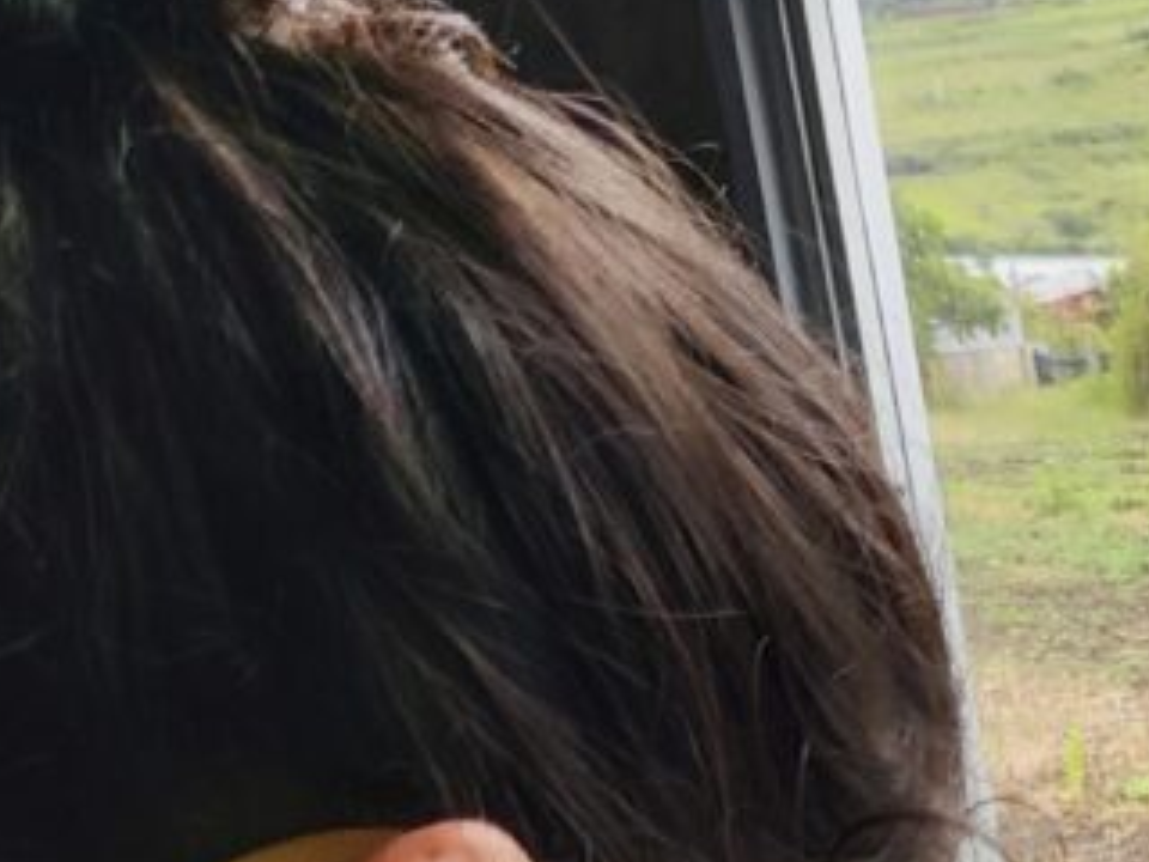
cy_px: 1298
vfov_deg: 16.7
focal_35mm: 80
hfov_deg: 21.7
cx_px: 1551
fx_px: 2655
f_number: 1.79
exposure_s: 1/359
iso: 50
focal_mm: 4.71
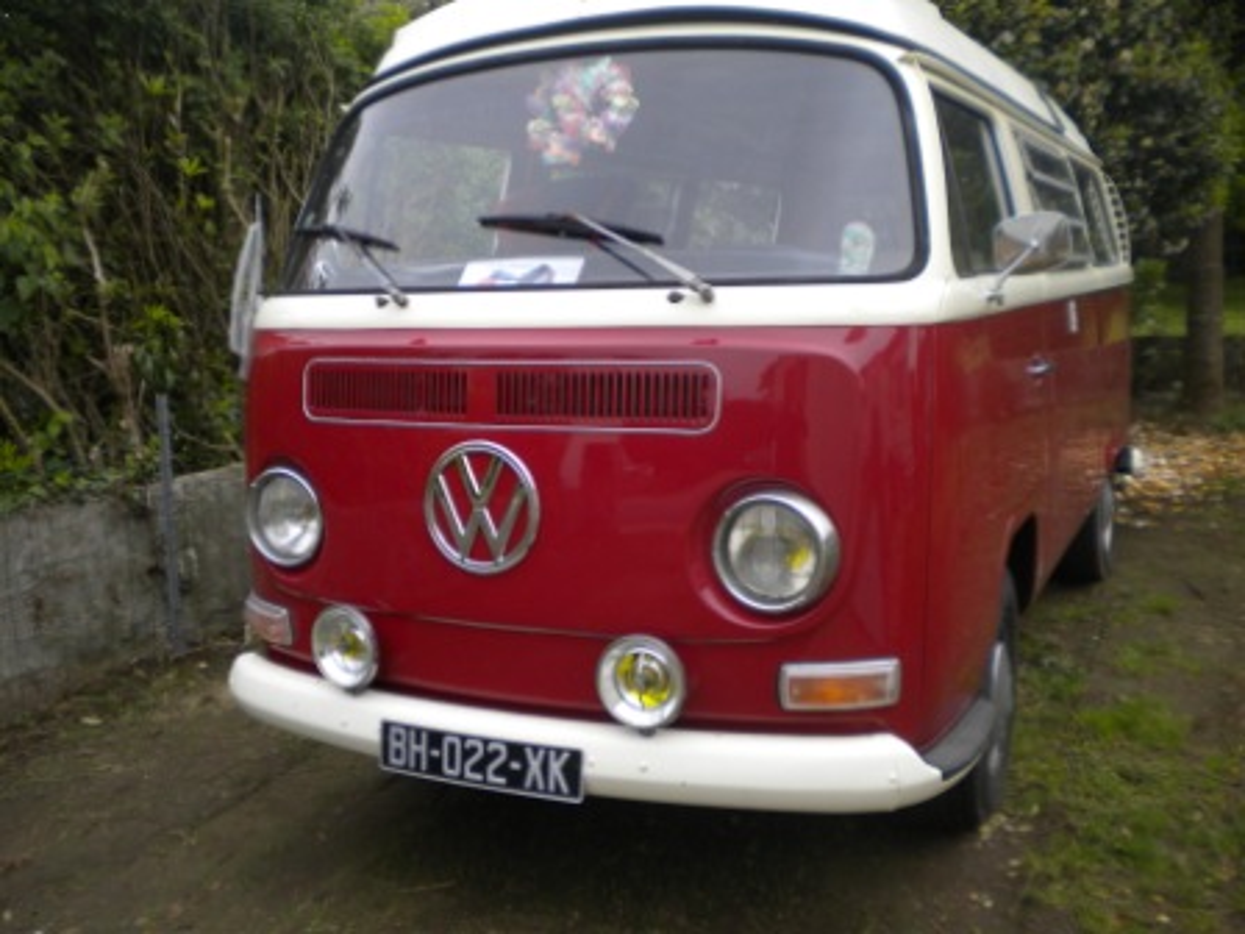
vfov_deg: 40.7
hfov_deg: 52.6
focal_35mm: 35
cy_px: 467
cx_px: 622
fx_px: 1259
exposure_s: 1/184
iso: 80
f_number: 3.1
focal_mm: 6.3
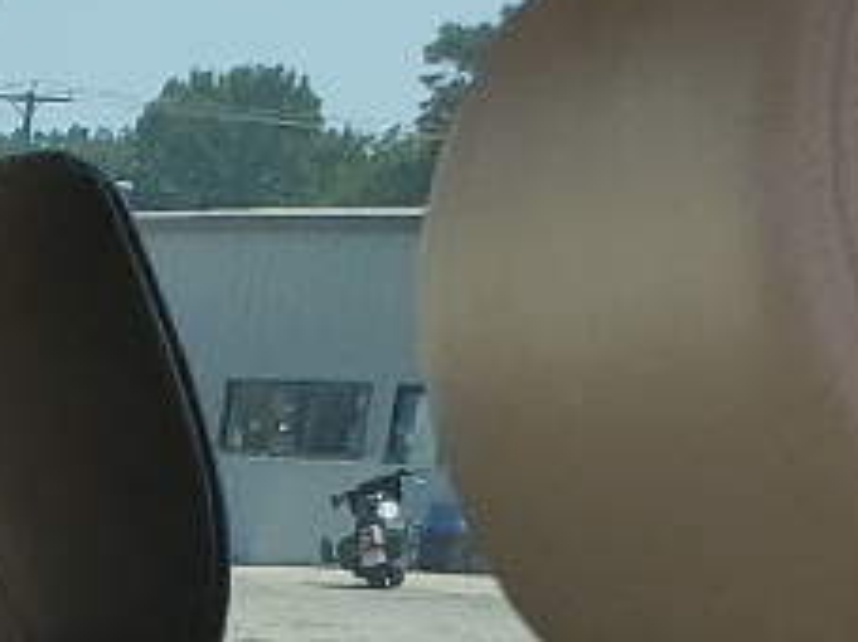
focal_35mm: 183
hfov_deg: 9.0
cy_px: 1824
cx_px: -1595
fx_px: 4533
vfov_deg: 7.3
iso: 50
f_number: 1.5
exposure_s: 1/1250
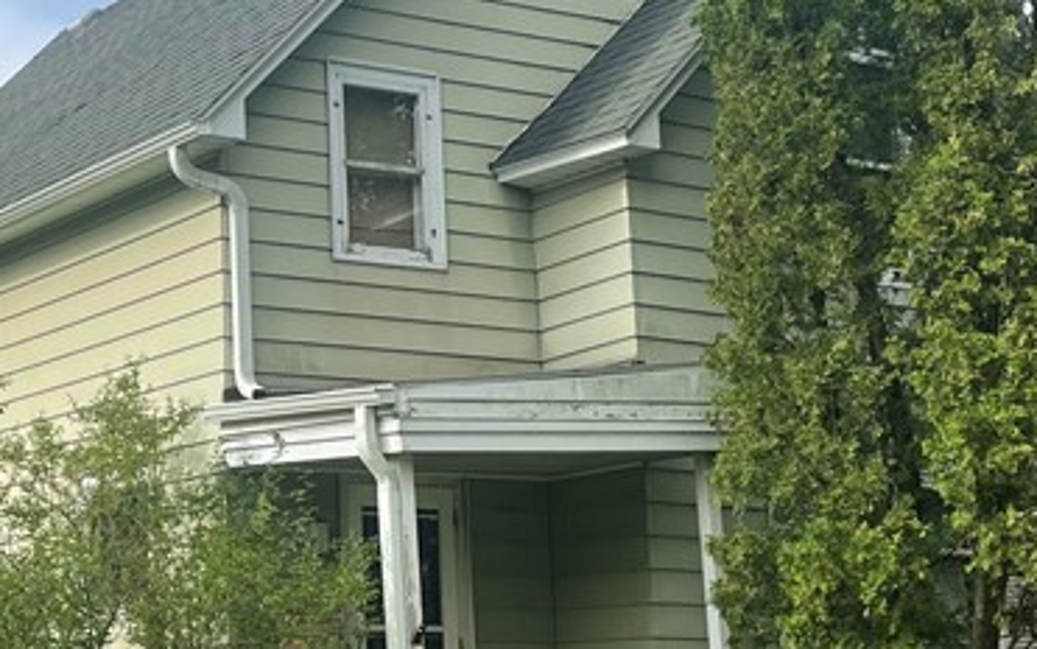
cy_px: 305
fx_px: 2148
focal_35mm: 76
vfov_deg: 17.2
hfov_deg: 26.5
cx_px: 168
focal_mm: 4.2
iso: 32
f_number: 1.6
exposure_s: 1/2681
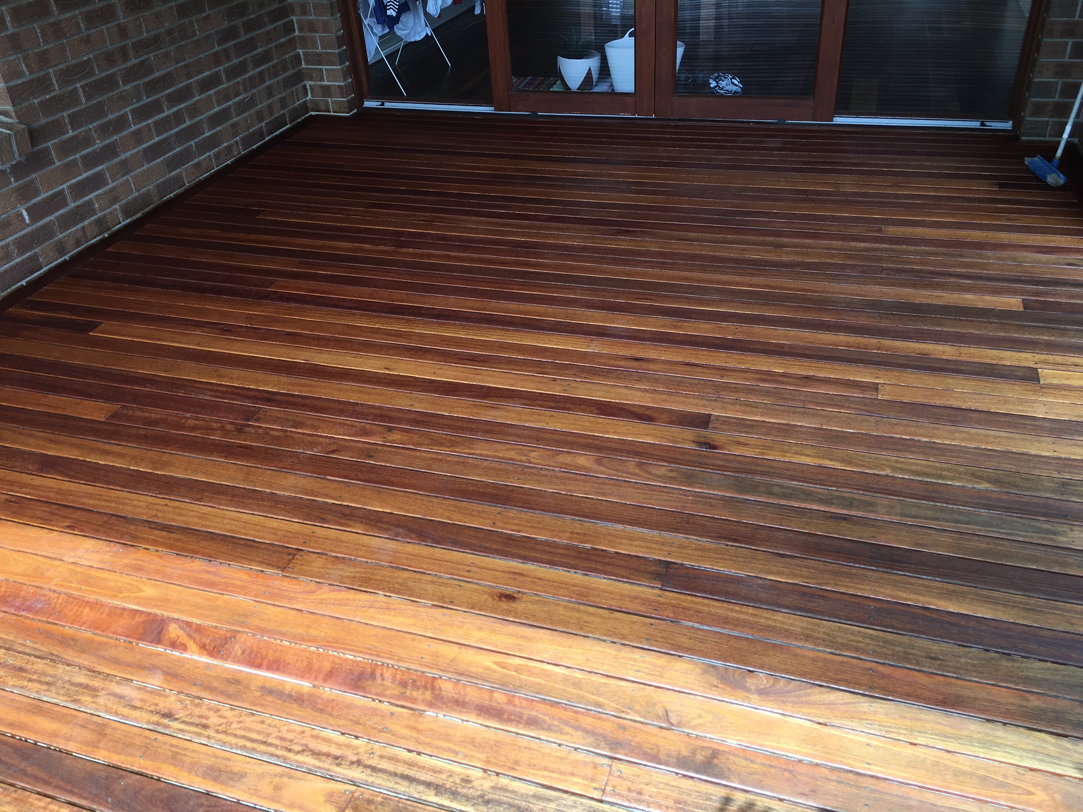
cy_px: 406
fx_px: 907
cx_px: 542
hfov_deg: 61.7
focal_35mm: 29
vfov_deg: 48.2
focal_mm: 4.15
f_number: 2.2
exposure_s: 1/252
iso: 25
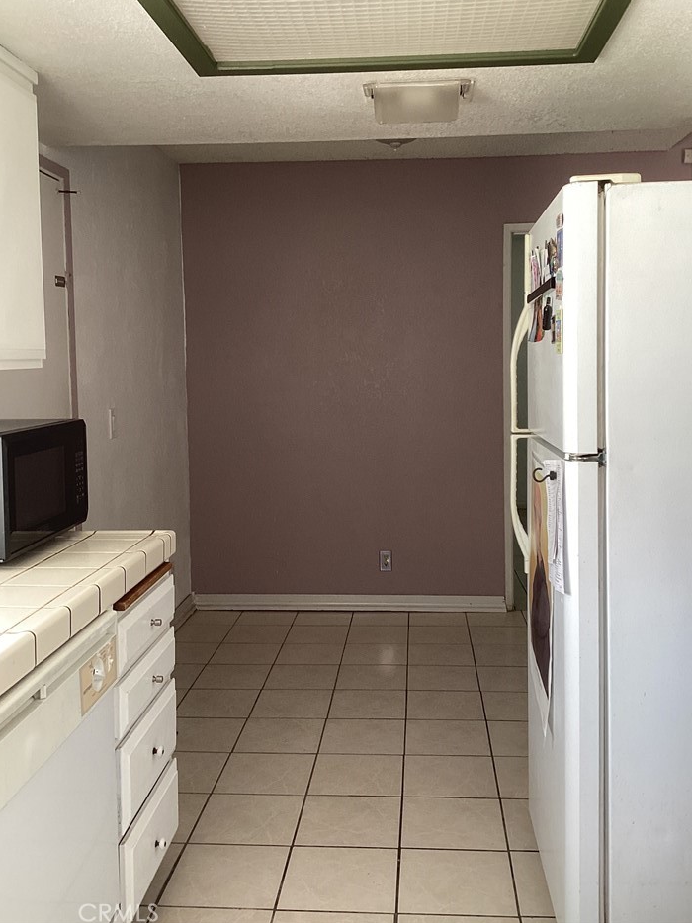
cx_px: 360
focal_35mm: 34
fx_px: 907
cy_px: 421
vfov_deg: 53.9
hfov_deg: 41.8
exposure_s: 1/60
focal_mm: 3.3
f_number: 2.4
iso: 80
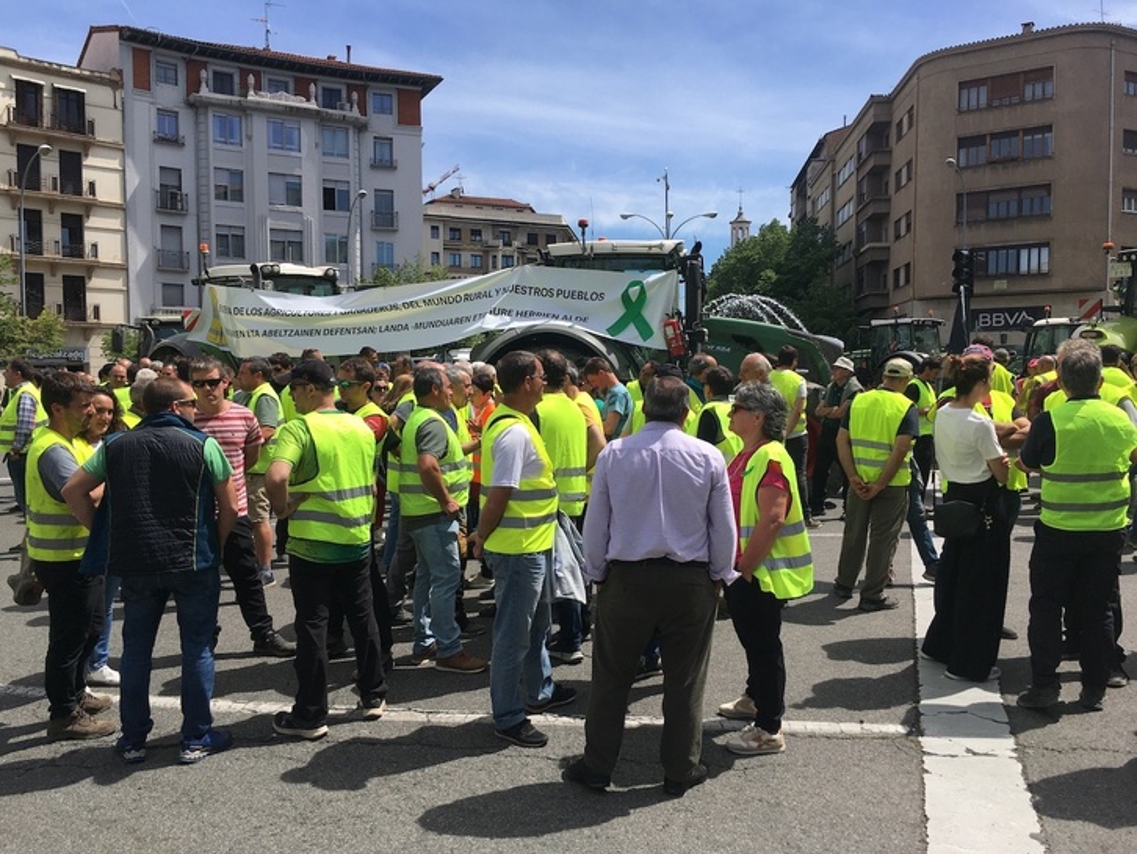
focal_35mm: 29
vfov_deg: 48.3
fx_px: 953
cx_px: 568
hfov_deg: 61.6
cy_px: 427
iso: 25
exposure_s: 1/1876
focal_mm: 4.15
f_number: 2.2
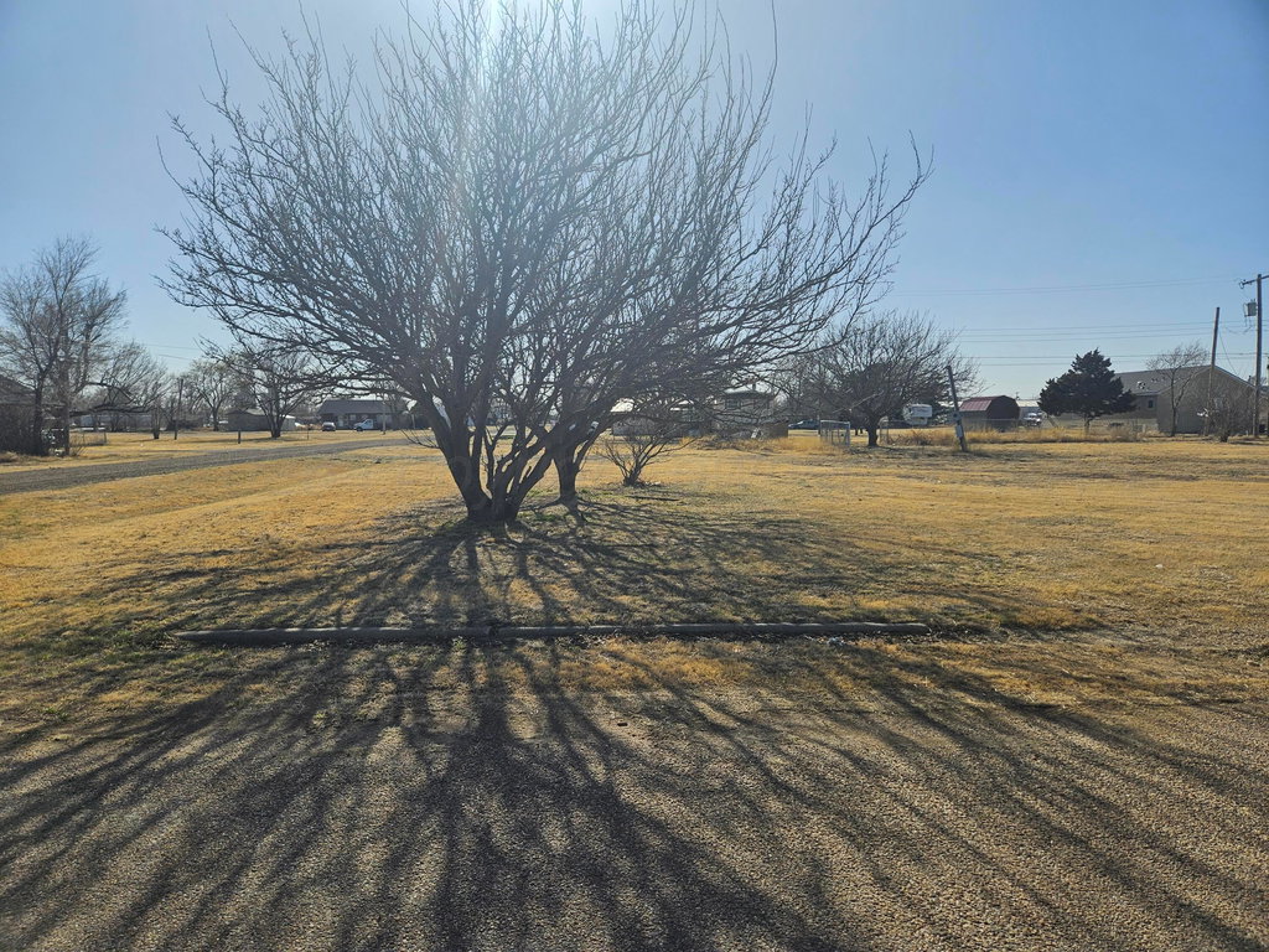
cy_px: 476
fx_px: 843
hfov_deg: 73.9
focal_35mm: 23
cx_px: 634
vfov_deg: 58.9
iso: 25
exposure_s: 1/3034
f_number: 1.8
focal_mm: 5.4
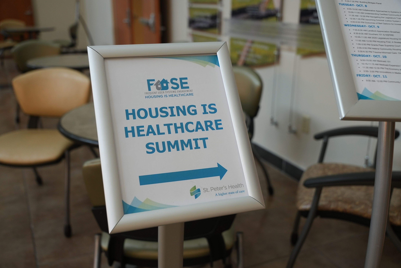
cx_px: 200
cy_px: 134
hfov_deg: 53.1
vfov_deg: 36.9
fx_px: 401
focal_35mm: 36
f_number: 4
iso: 1600
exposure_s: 1/160
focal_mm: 36
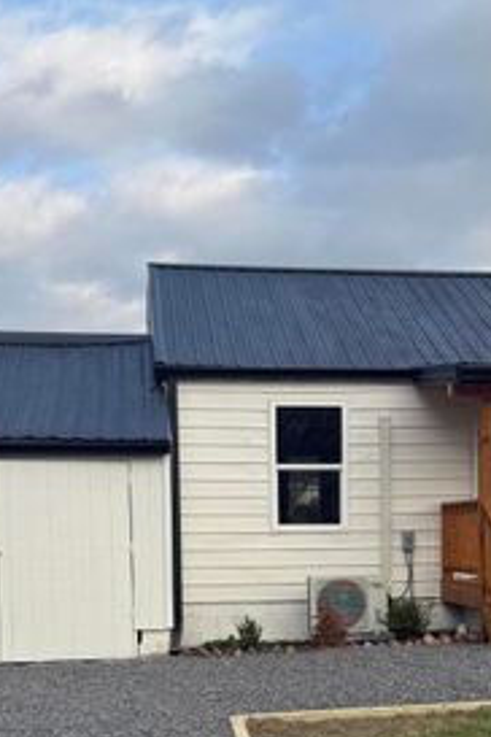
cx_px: 353
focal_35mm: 61
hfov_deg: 22.1
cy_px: 617
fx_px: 1248
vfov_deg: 31.8
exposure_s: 1/2299
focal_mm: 6.76
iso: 80
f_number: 1.78
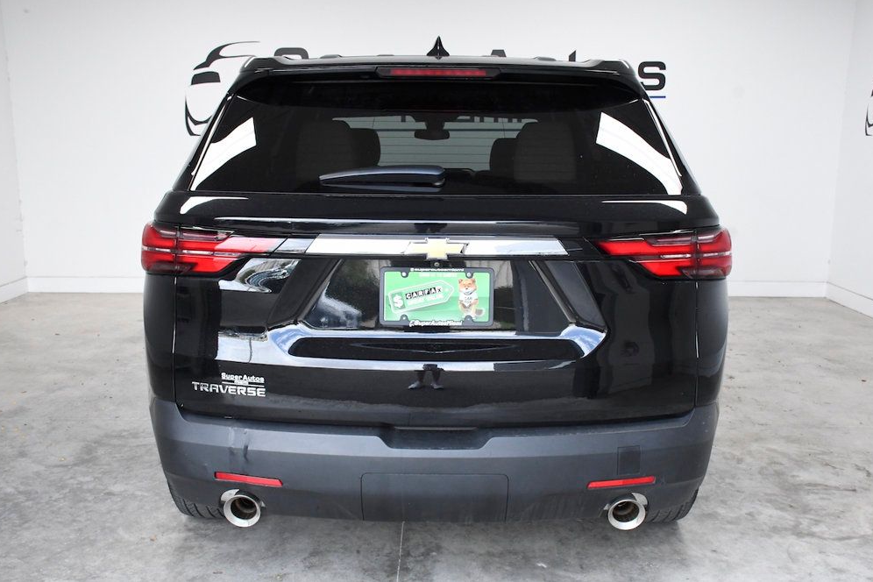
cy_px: 284
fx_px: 897
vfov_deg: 35.9
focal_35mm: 37
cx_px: 436
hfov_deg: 51.9
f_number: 9
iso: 2500
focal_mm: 24
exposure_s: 1/320
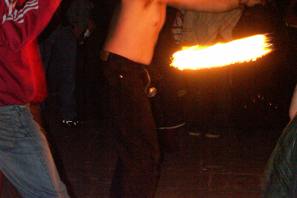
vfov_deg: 11.2
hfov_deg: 16.9
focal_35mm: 121
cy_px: 10
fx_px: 998
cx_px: 149
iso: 800
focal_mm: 21.68
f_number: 6.3
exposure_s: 1/10
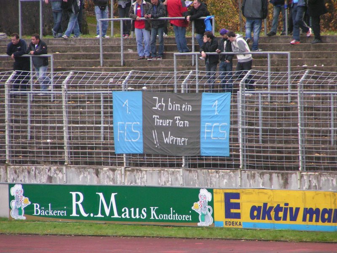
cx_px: 168
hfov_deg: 5.2
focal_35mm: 380
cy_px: 126
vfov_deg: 3.9
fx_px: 3699
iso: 200
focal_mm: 58
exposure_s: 1/320
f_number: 3.5
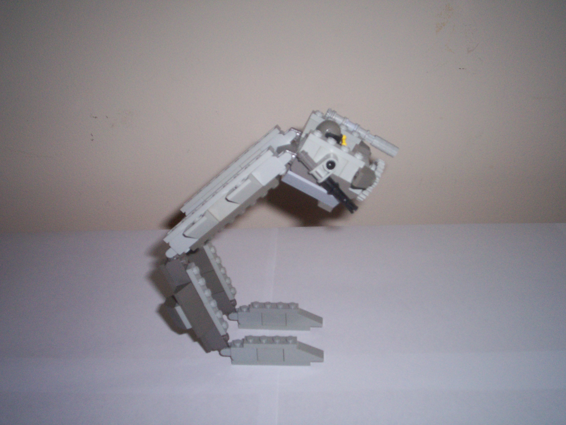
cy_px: 212
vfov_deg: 39.7
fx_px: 589
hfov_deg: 51.4
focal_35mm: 36
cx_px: 283
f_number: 4.5
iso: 140
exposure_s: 1/64
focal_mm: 5.9
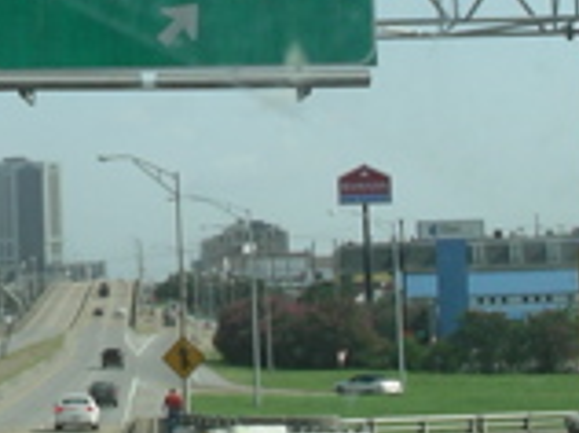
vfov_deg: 9.7
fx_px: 2505
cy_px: -114
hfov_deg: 12.9
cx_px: -84
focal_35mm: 150
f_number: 5.6
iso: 64
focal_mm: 7.8
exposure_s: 1/320
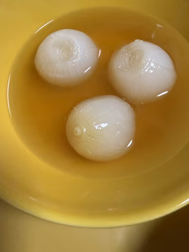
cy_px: 112
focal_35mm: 27
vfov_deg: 65.1
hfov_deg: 51.3
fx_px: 197
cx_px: 100
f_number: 2.2
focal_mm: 2.22
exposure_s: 1/81
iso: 320
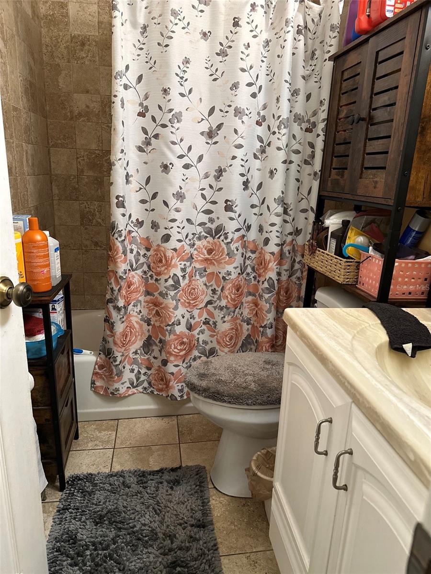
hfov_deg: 56.8
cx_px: 216
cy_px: 287
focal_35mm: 24
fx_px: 398
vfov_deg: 71.6
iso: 400
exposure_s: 1/60
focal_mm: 6.86
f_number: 1.78
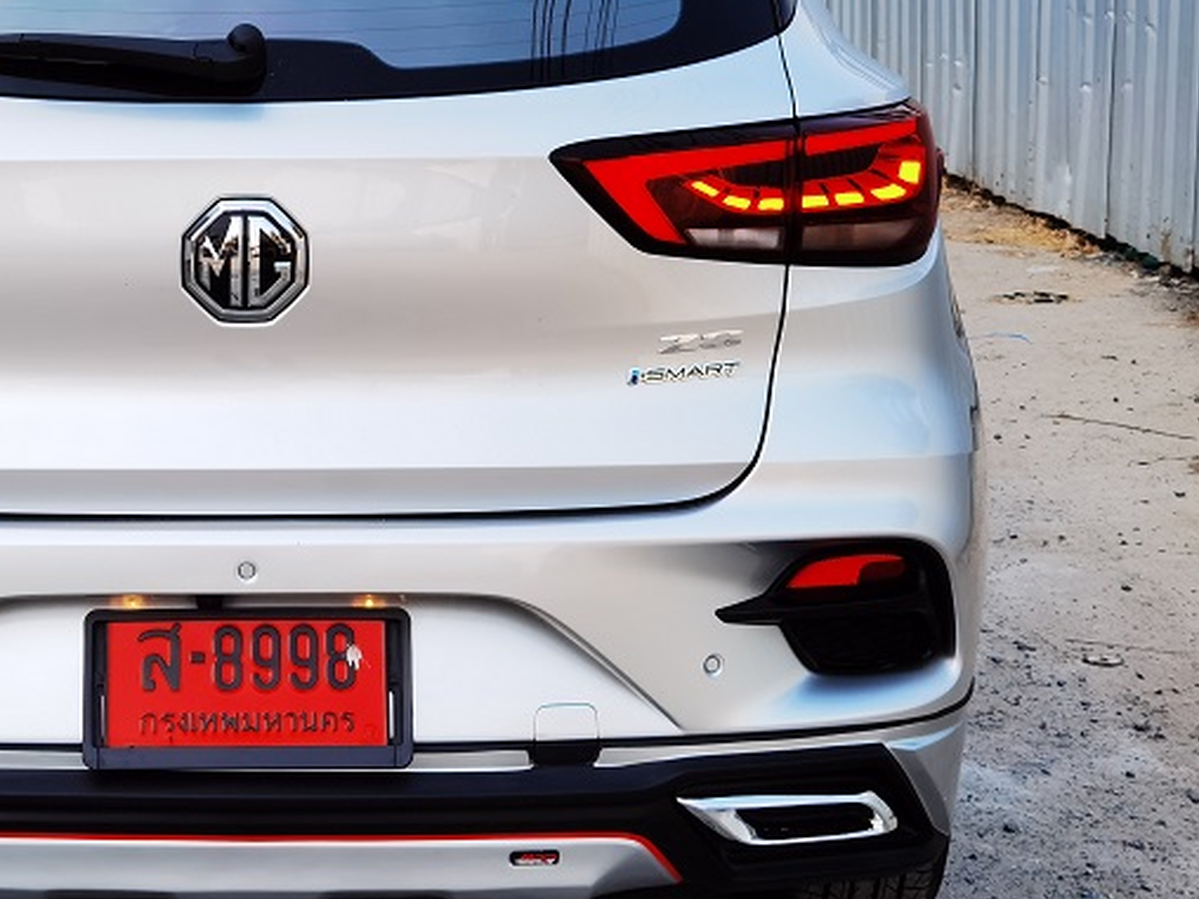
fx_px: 2944
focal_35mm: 85
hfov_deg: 22.6
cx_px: 203
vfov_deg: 17.3
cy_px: 353
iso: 50
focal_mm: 6.71
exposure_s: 1/660
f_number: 1.9
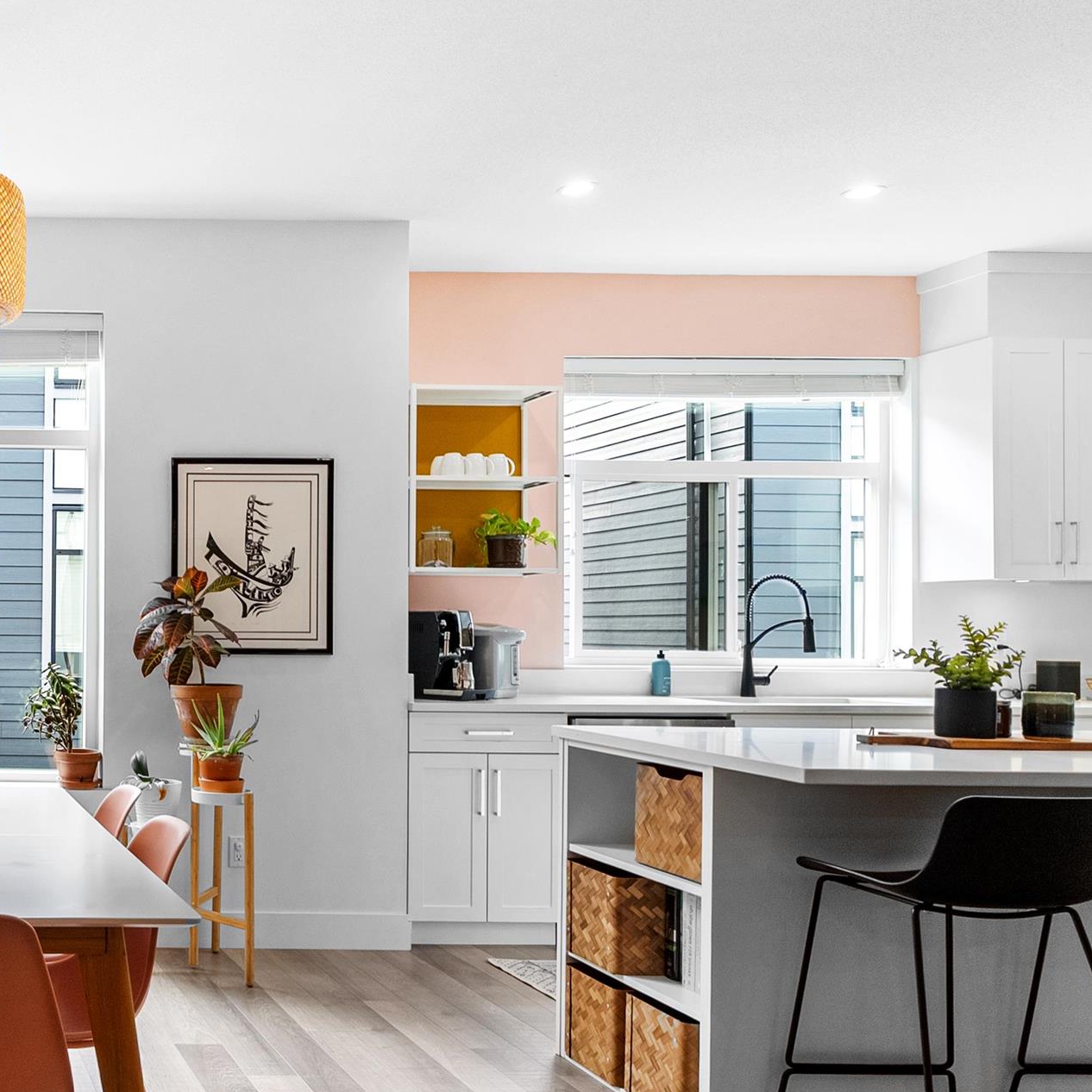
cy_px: 619
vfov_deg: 49.6
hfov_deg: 40.4
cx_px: -104
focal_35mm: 33
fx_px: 1178
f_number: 9
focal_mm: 16
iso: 2000
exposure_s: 1/30
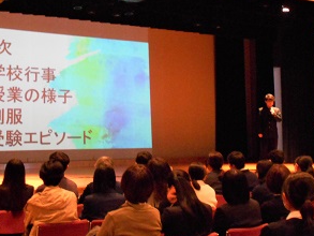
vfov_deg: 24.4
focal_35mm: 60
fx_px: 544
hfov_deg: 32.1
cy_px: 112
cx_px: 122
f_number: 4.2
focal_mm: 7.7
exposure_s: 1/10
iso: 800
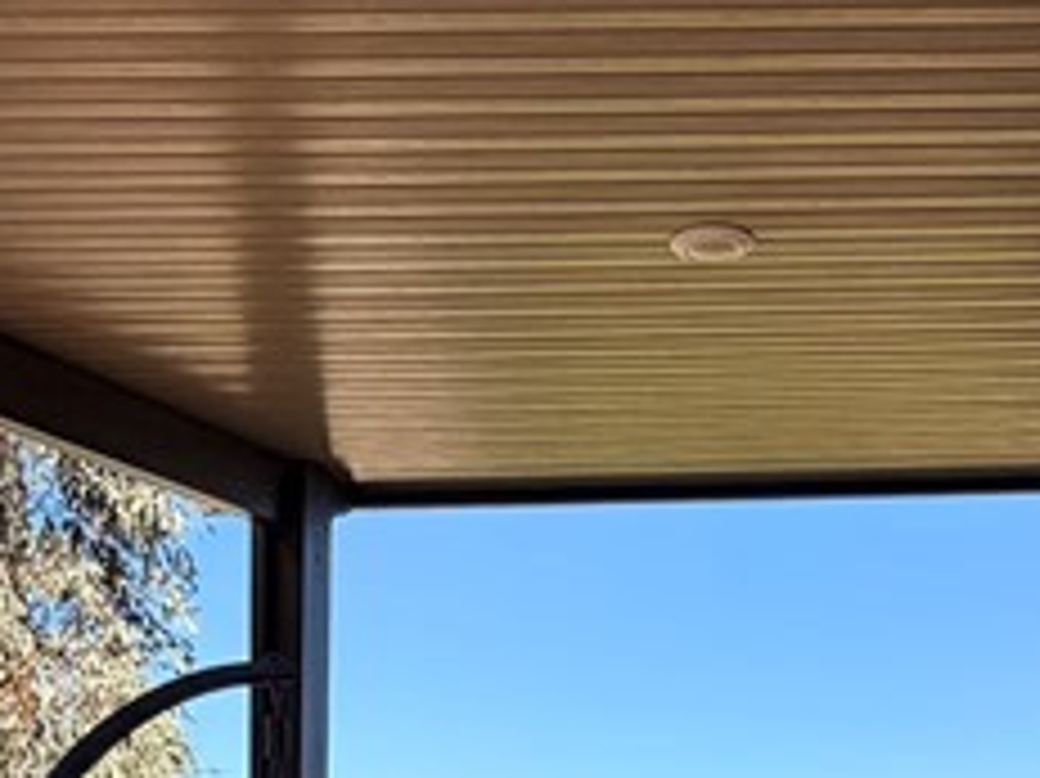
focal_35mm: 62
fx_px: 1862
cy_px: 1016
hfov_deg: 31.0
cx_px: 675
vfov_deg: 21.4
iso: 40
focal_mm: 2.22
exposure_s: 1/527
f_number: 2.2
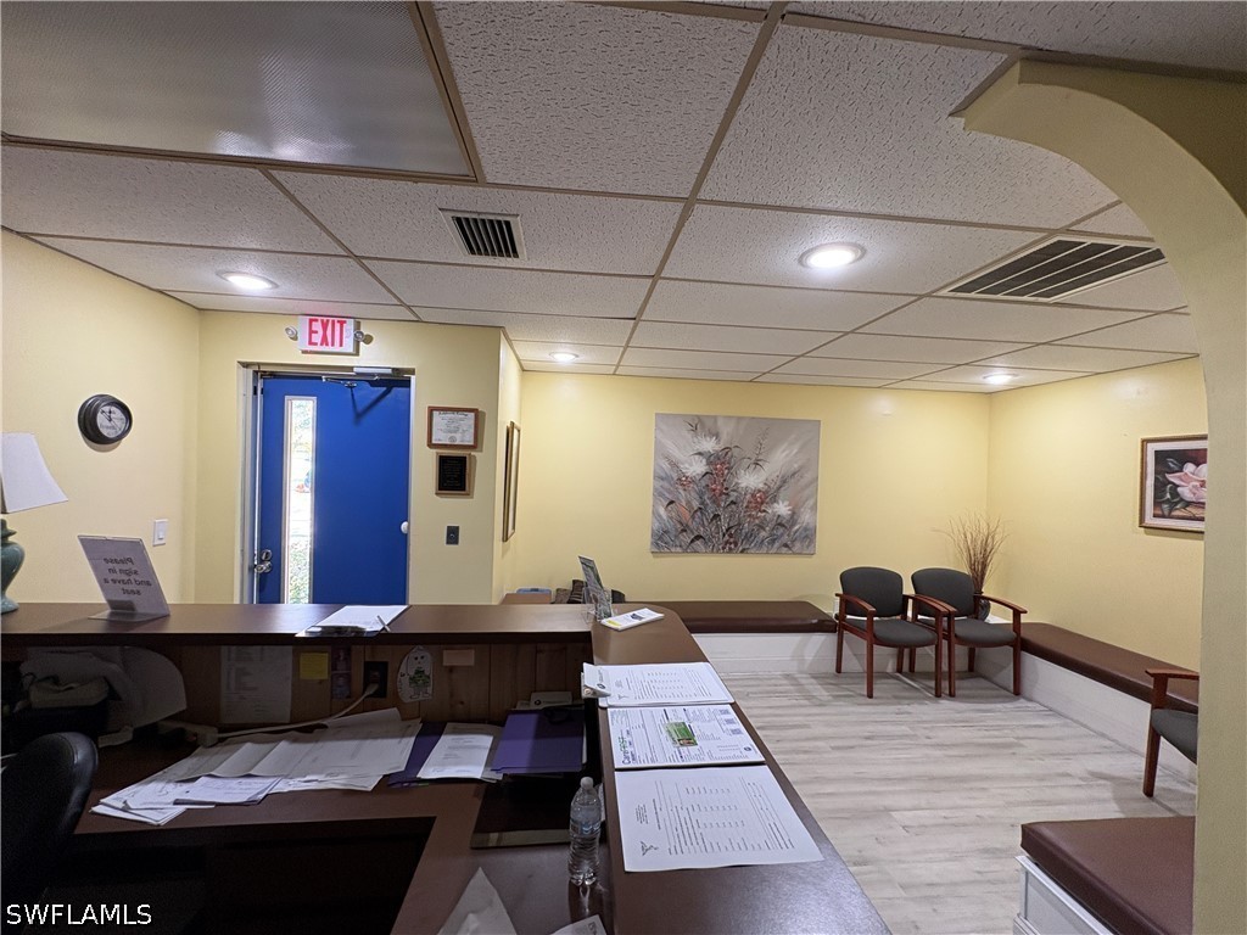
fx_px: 504
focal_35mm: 14
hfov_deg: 102.1
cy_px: 468
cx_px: 624
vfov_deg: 85.7
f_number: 2.2
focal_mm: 2.22
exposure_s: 1/60
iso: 160
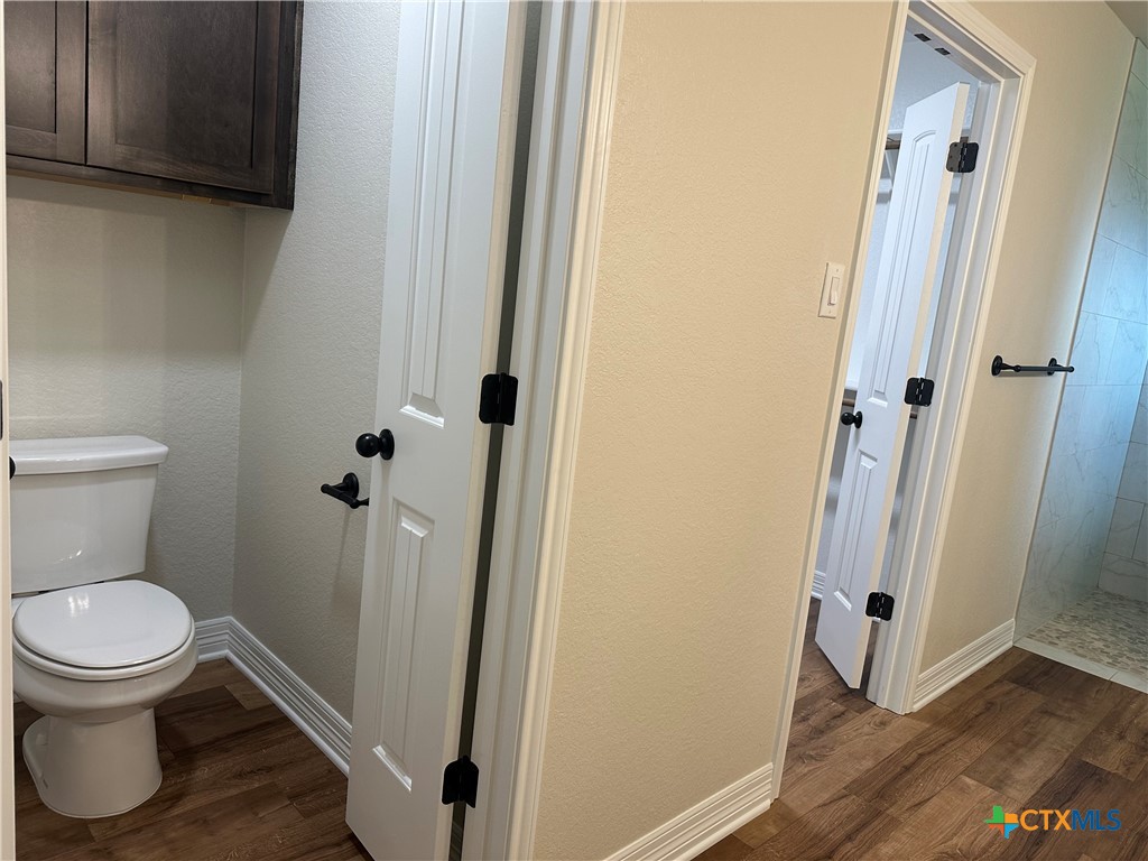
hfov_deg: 71.6
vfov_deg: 56.8
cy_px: 430
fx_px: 796
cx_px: 574
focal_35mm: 24
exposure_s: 1/120
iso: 125
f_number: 1.78
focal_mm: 6.86
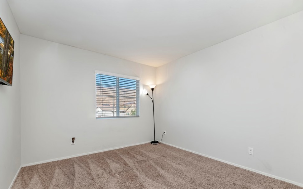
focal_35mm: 15
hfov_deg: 101.4
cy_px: 104
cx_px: 157
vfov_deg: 74.6
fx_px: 124
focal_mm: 14
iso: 500
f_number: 10
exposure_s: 1/30
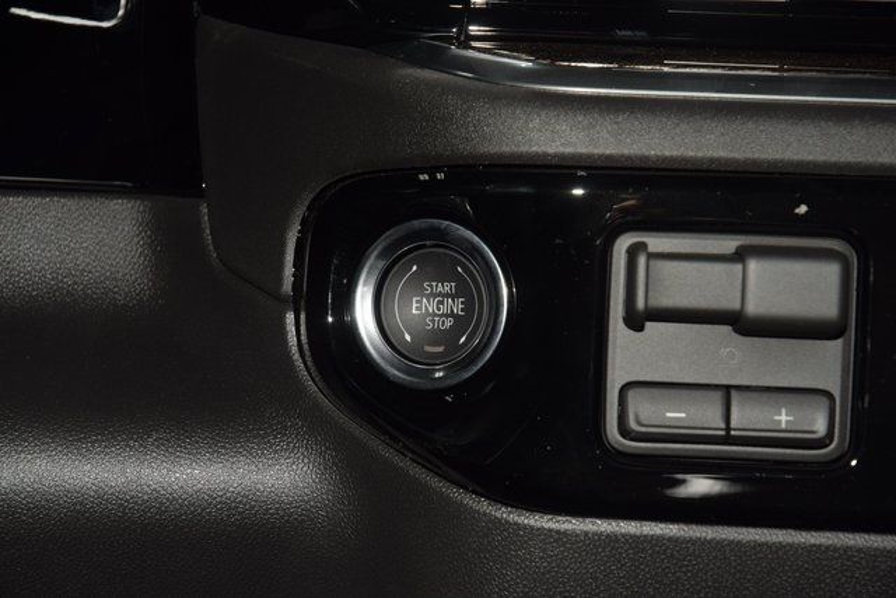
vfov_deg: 13.0
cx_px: 448
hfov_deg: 19.5
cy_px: 299
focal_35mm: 105
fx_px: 2614
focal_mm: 70
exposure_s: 1/125
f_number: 8
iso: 100
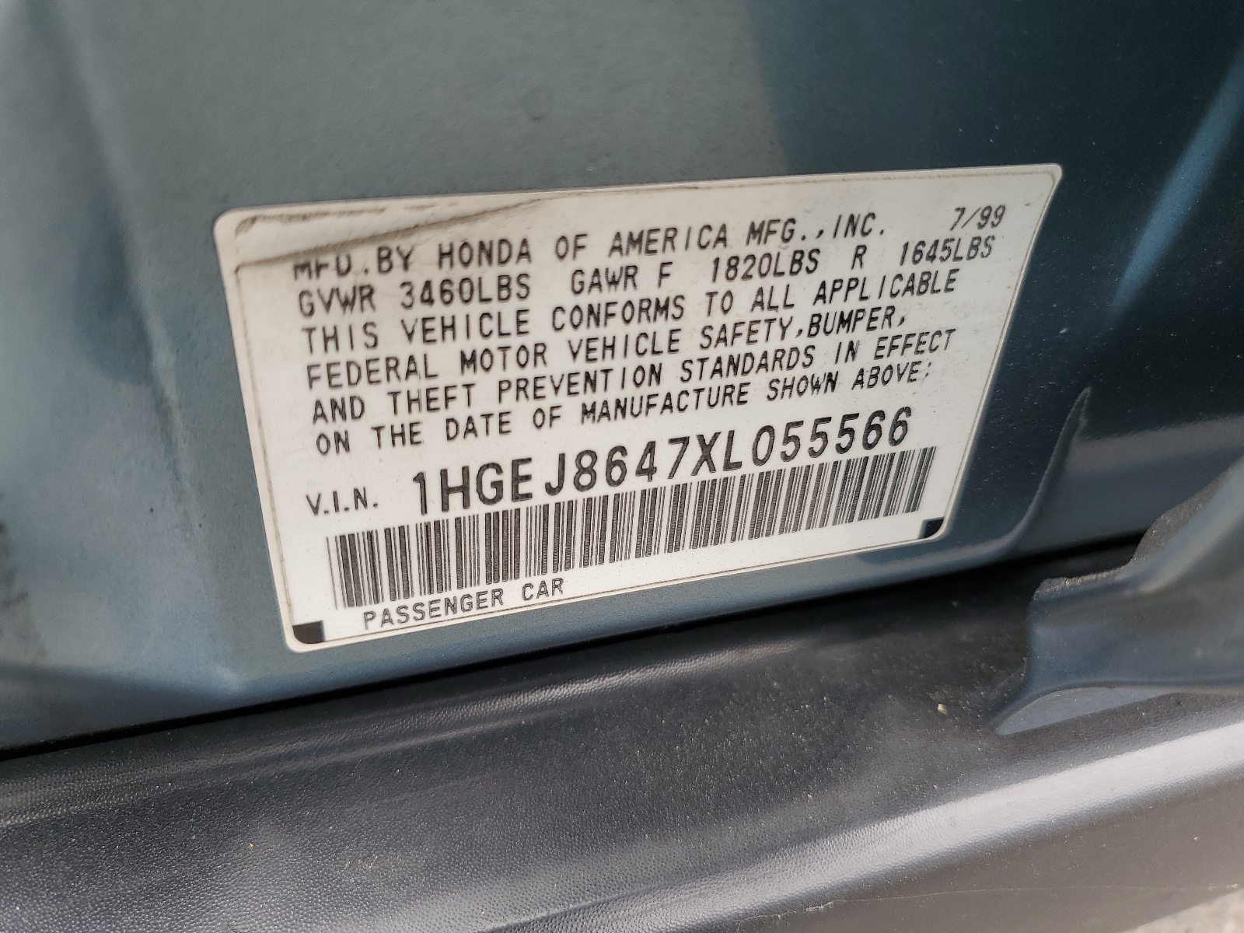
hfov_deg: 67.3
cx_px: 622
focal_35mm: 26
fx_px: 934
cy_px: 466
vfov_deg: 53.1
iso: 50
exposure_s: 1/233
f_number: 1.5
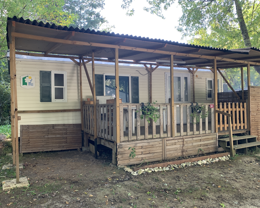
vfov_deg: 51.5
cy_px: 103
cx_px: 127
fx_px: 215
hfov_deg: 62.2
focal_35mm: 28
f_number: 1.8
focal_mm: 4.25
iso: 50
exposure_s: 1/121
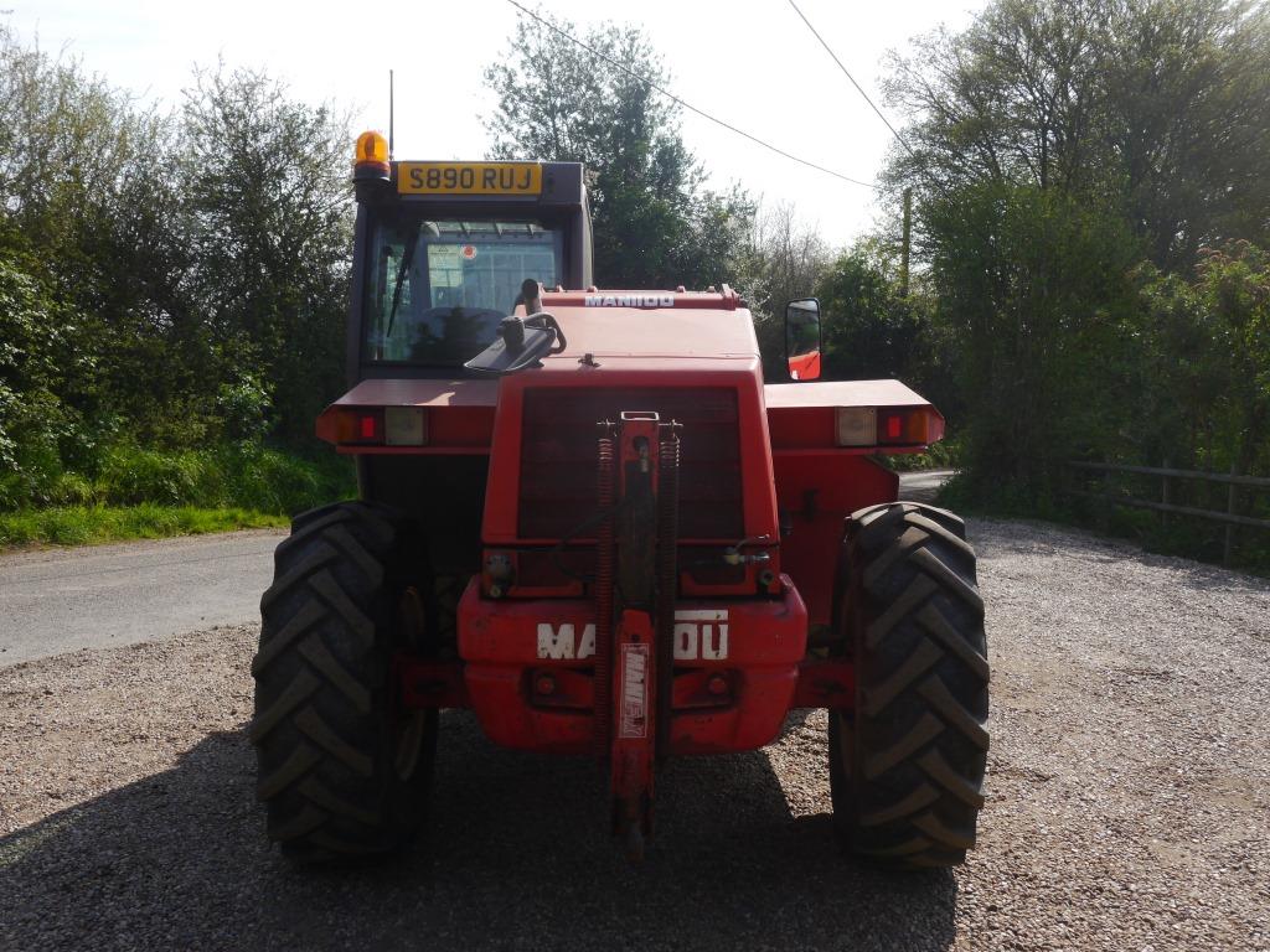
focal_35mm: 32
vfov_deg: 44.2
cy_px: 476
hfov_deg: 56.8
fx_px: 1174
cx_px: 635
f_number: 7.1
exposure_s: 1/400
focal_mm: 16
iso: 160
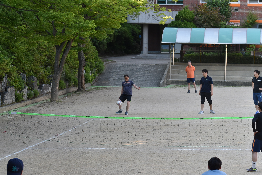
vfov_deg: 13.1
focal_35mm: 105
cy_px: 88
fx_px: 765
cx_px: 131
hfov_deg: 19.4
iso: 400
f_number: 7.1
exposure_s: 1/200
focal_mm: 70
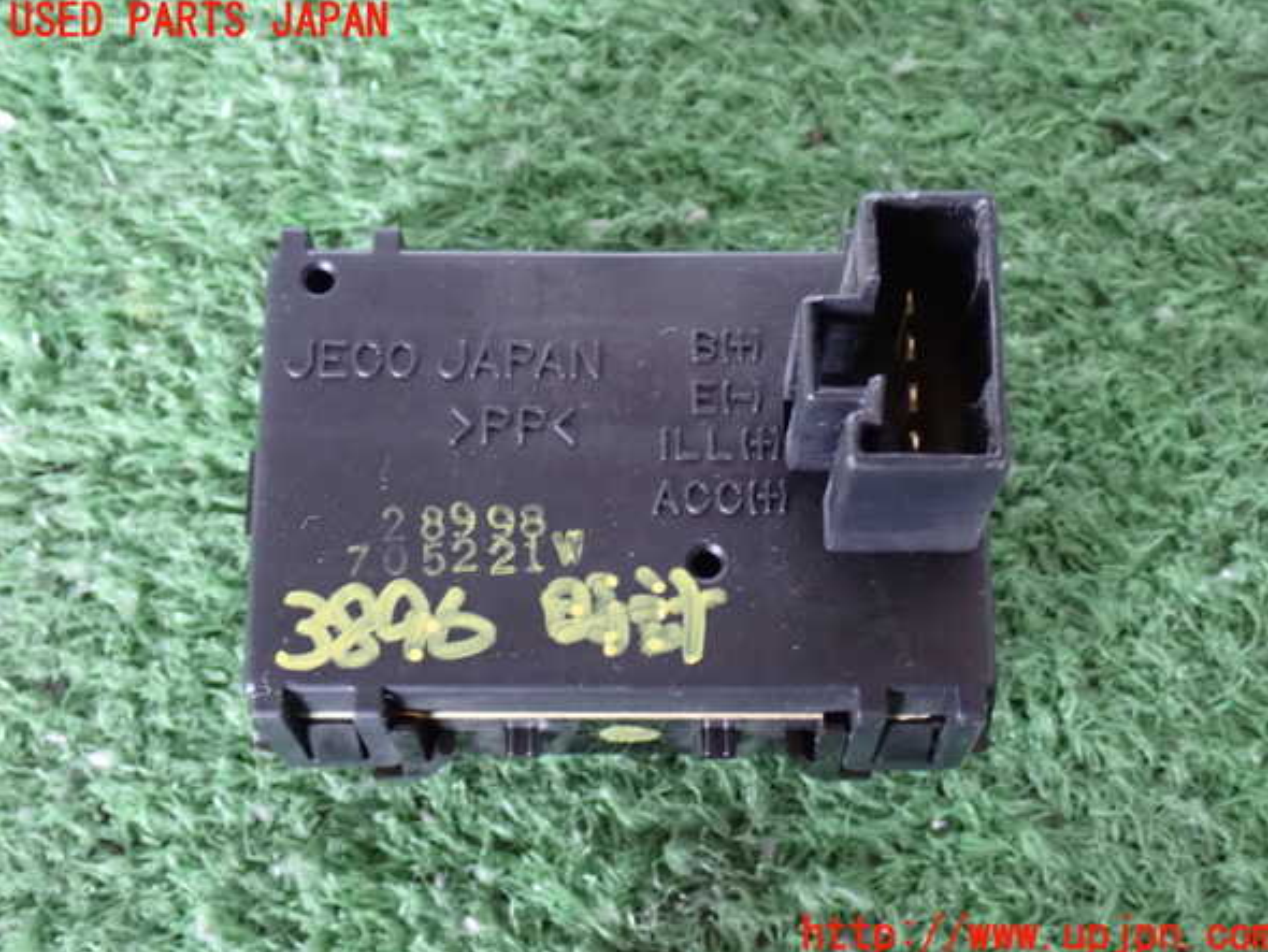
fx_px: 2309
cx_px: 643
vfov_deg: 23.3
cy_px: 479
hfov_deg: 30.7
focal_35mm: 63
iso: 1250
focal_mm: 11.09
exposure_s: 1/15
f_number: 3.6
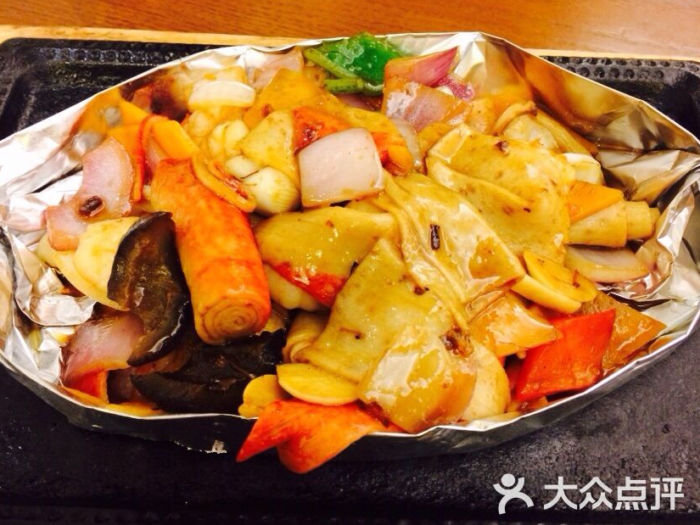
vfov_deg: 45.5
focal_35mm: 31
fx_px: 627
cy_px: 266
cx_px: 344
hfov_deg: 58.3
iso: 200
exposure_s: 1/33
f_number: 2.2
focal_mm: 4.12
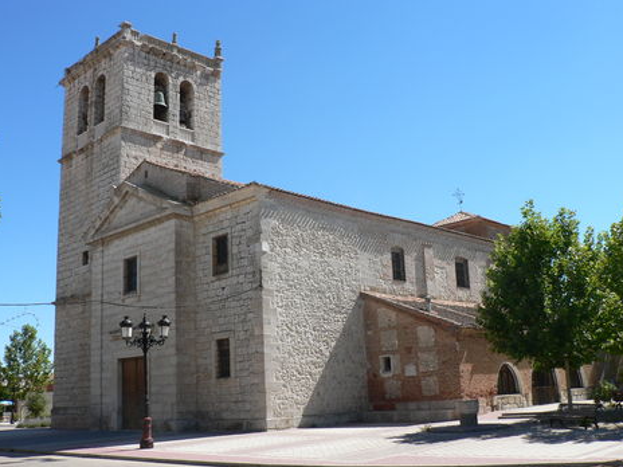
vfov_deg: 38.7
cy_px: 223
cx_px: 321
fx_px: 666
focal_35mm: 37
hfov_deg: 50.1
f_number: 4.5
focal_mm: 6
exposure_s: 1/400
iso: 64
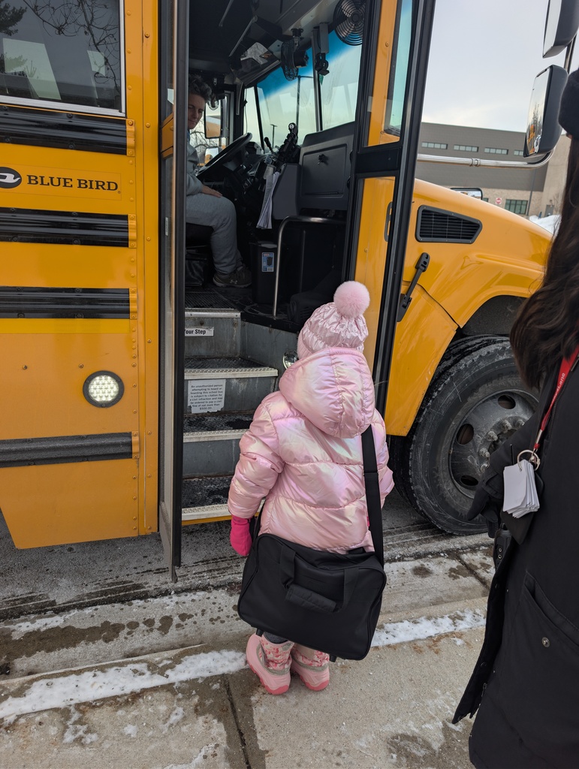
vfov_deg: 71.5
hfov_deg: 56.9
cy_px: 384
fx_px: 534
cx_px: 290
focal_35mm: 24
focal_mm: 6.9
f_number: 1.68
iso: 22
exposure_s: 1/318
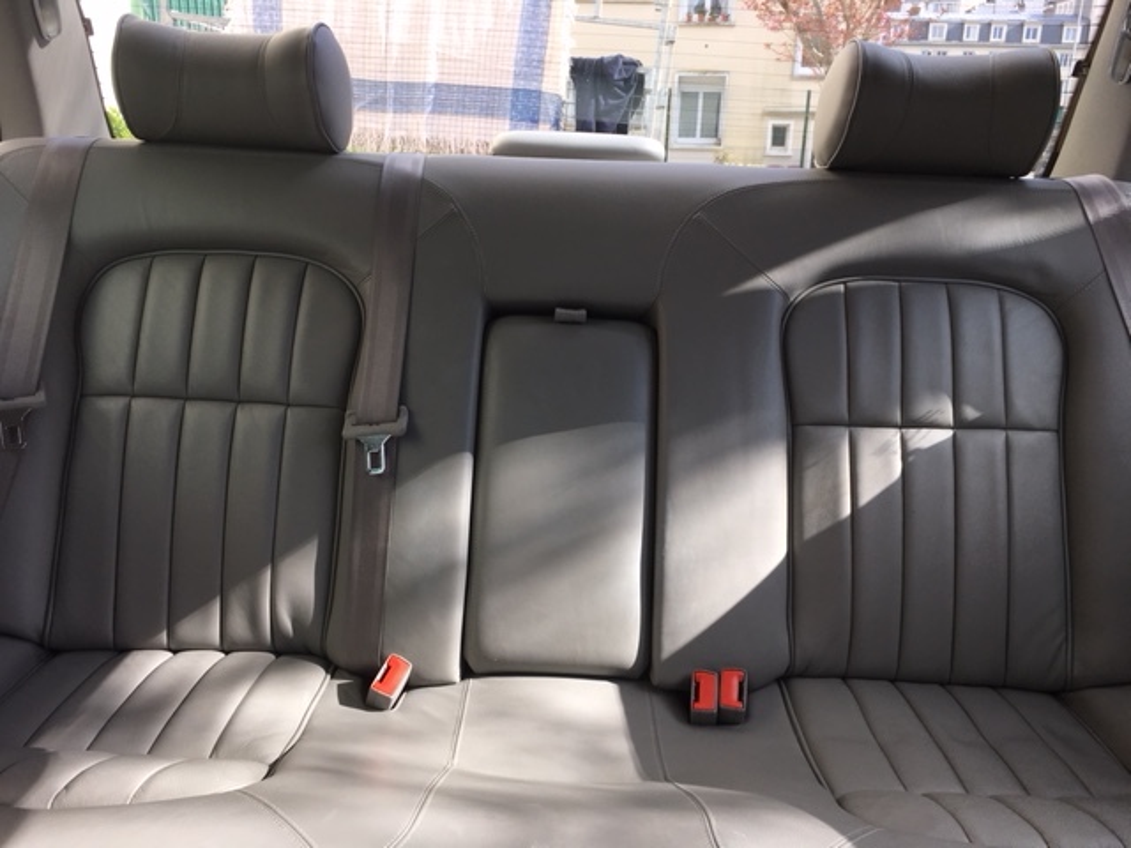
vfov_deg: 48.2
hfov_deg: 61.7
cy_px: 424
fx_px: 948
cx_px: 566
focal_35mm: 29
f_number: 2.2
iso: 25
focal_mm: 4.15
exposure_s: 1/364
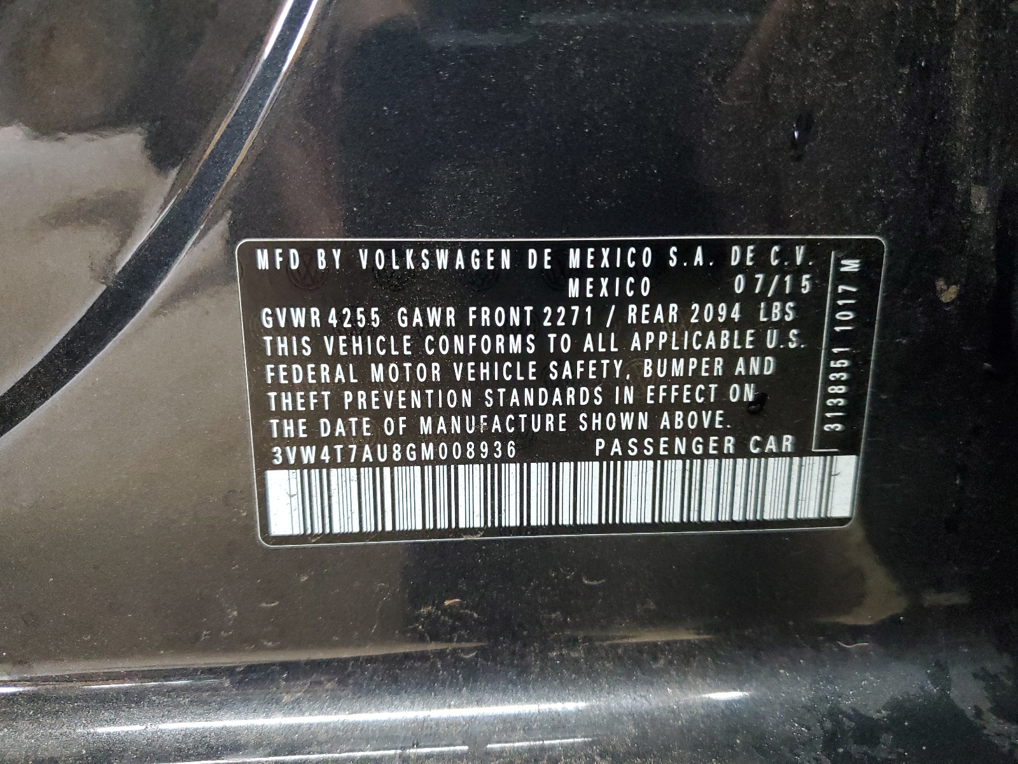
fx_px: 765
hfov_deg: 67.3
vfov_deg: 53.1
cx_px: 509
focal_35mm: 26
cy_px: 382
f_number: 1.5
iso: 409
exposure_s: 1/60.2
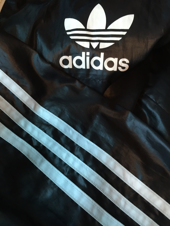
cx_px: 85
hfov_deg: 48.2
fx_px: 190
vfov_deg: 61.7
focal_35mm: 29
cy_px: 113
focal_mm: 4.15
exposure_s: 1/33
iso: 125
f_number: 2.2
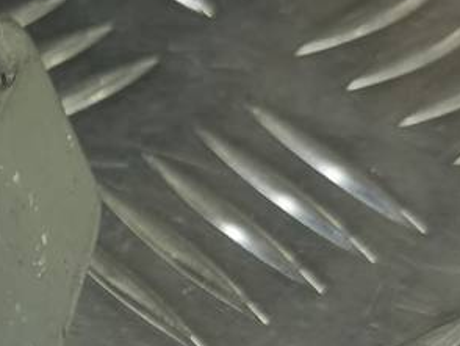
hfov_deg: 18.7
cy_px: 501
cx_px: -210
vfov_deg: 14.8
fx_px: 1250
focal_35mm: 94
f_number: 1.6
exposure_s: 1/100
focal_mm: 4.11
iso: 117
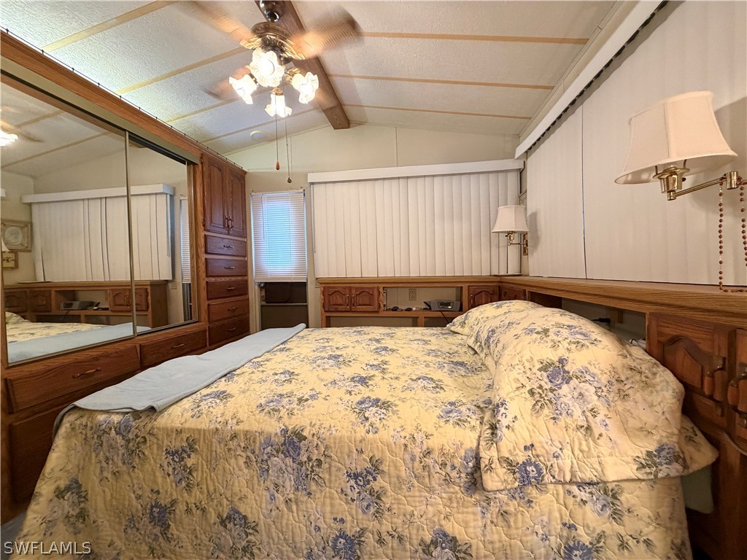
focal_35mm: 14
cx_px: 374
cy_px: 280
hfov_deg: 102.1
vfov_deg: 85.7
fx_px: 302
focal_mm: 2.22
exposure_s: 1/60
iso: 320
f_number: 2.2
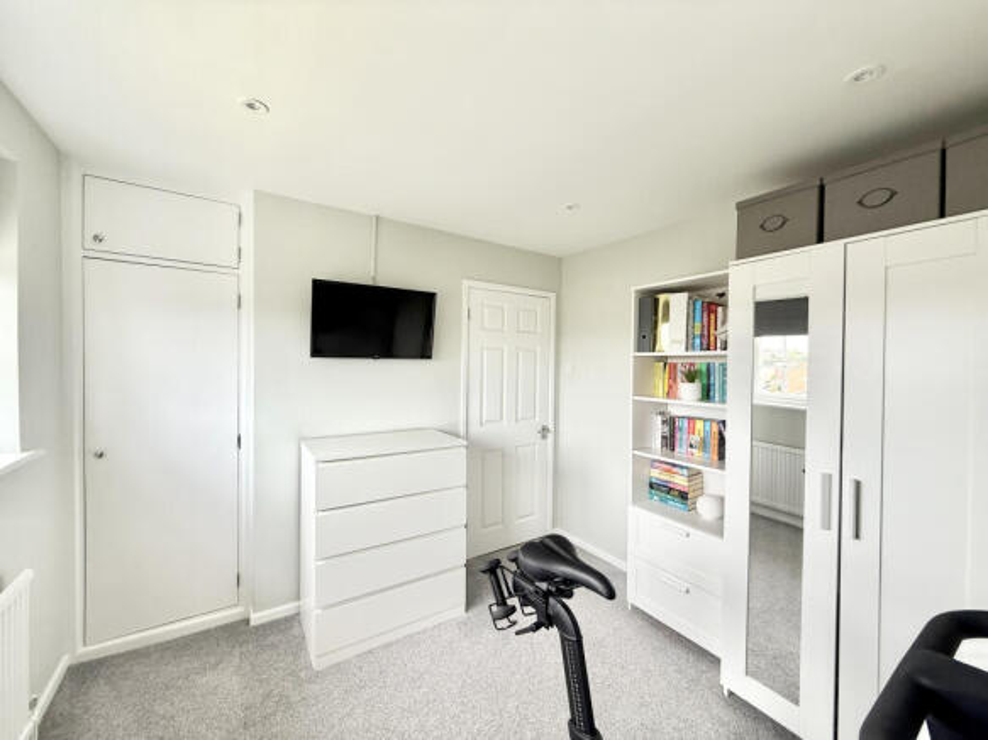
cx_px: 494
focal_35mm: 14
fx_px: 400
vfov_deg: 85.7
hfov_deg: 102.1
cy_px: 370
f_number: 2.2
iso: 80
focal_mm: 2.22
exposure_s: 1/99
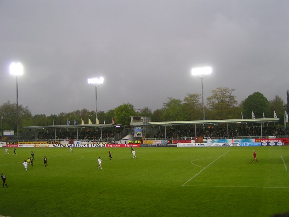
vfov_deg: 37.7
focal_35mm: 38
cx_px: 144
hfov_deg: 49.0
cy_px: 108
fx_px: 317
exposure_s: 1/40
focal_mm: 5.8
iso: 50
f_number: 3.2
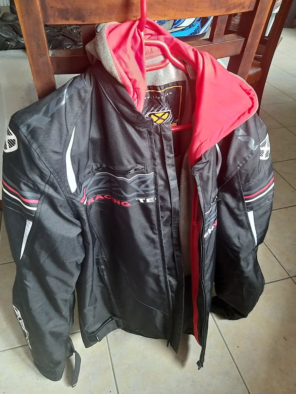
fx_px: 308
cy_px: 197
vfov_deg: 65.3
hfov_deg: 51.4
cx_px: 148
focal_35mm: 27
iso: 160
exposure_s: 1/50
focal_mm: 3.93
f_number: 1.7
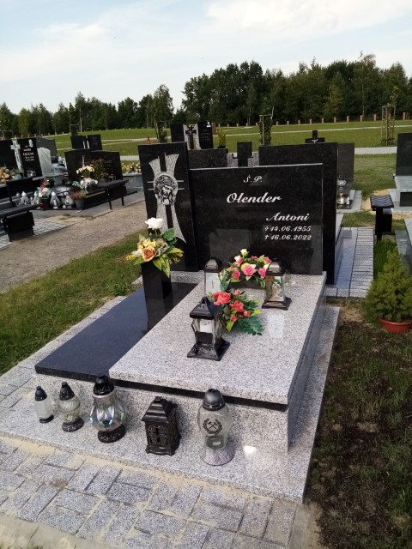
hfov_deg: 53.1
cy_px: 274
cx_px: 206
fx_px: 413
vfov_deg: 67.3
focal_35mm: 26
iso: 108
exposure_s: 1/1021
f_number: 1.8
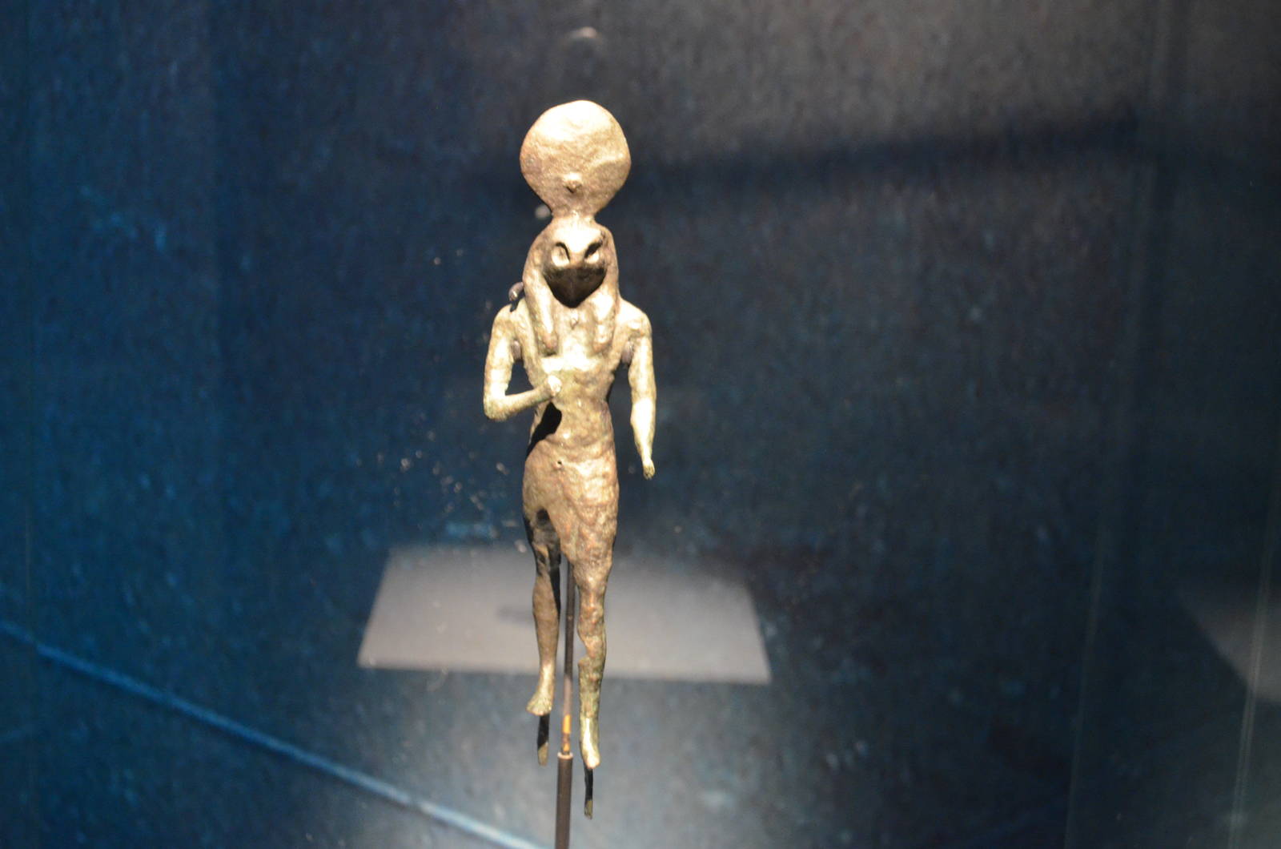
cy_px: 424
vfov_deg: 22.5
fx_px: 2131
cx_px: 640
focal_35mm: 60
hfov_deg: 33.5
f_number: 5.3
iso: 3200
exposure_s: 1/8
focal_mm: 40
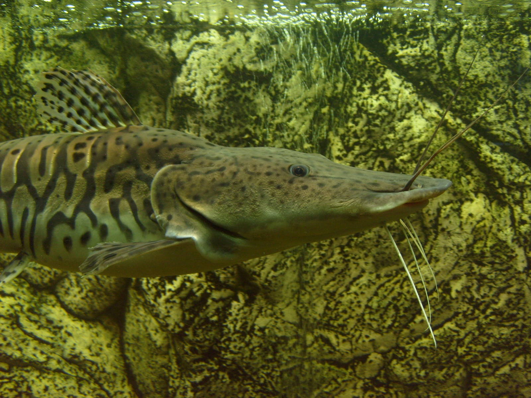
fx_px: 537
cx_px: 266
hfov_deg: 52.6
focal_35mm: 35
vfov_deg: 40.7
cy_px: 199
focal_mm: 5.8
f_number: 2.8
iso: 80
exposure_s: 1/20
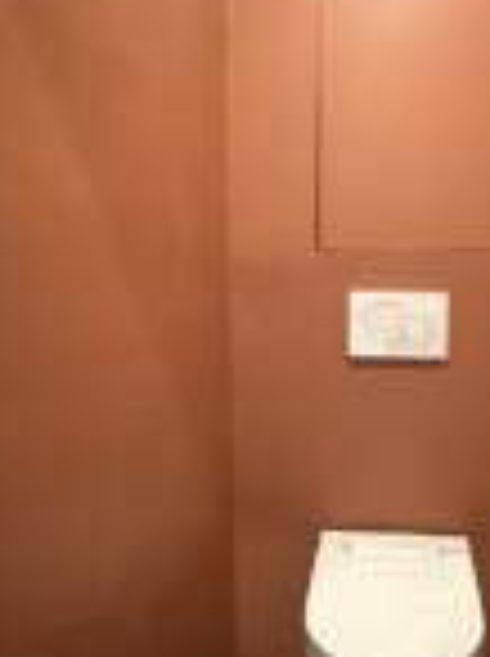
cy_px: 346
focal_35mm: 33
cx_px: 346
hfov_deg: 42.0
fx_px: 625
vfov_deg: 55.4
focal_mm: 2.22
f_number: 2.2
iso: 800
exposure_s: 1/34
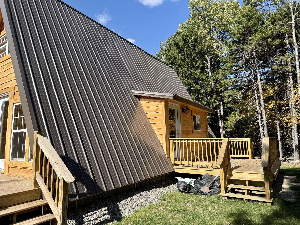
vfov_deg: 56.8
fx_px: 208
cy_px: 112
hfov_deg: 71.6
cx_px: 150
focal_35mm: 24
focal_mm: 6.76
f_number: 1.78
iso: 80
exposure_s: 1/2611
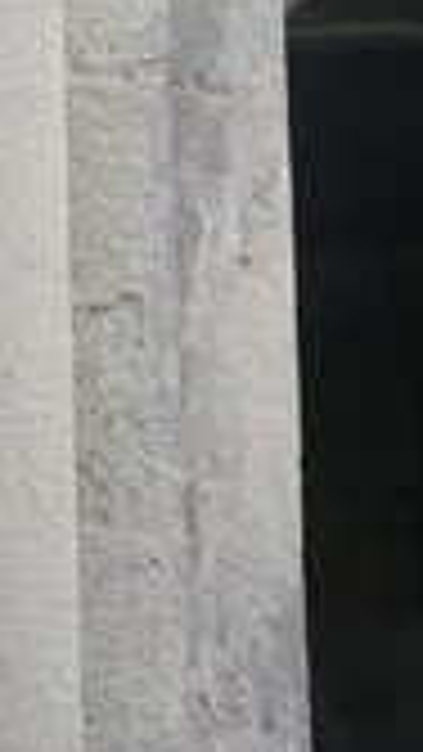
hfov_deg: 7.6
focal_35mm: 159
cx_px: 540
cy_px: -126
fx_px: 3159
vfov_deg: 13.2
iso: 400
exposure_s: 1/45
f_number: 4.5
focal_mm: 35
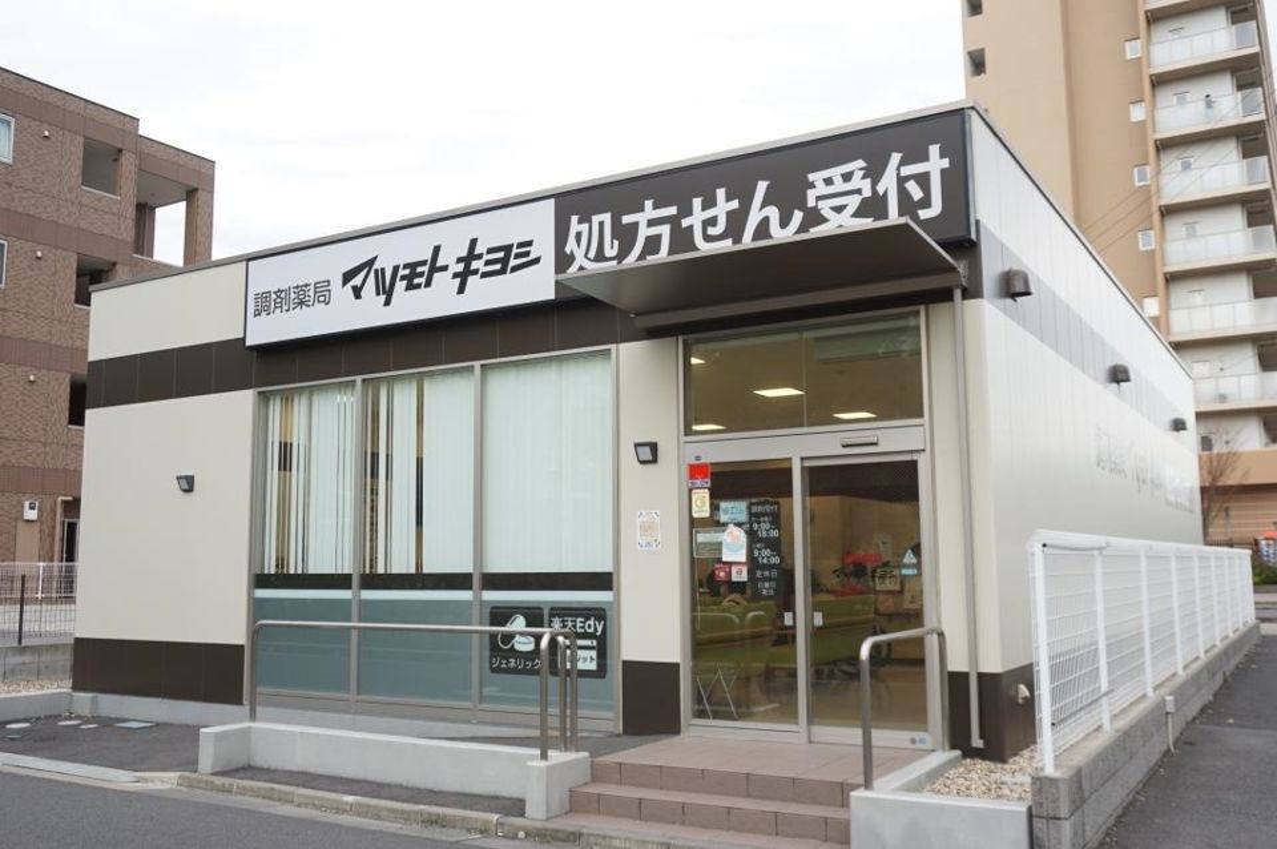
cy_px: 424
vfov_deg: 41.6
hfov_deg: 59.5
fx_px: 1116
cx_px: 638
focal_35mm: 32
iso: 100
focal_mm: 21
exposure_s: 1/80
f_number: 6.3
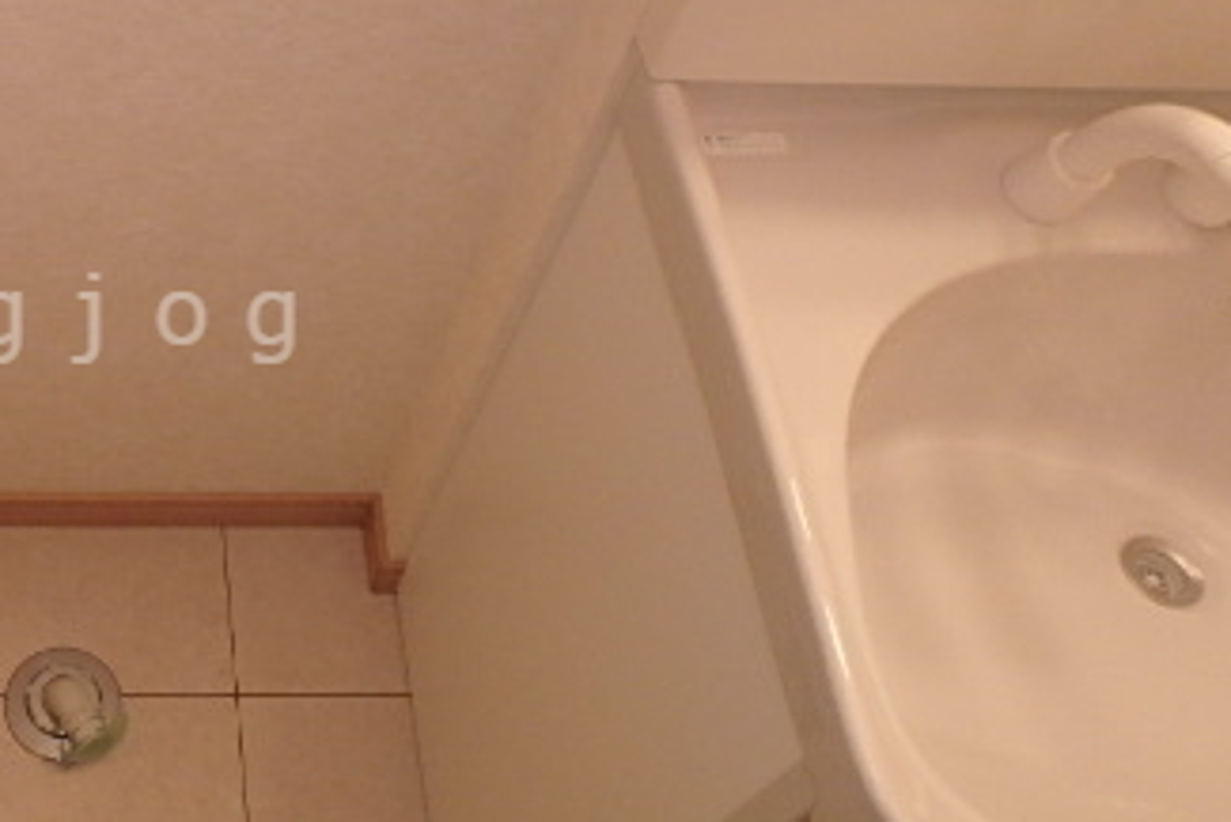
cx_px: 57
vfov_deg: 31.1
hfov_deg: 40.8
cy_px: 318
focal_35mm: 43
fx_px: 1471
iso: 320
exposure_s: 1/30
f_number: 3.5
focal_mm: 3.7
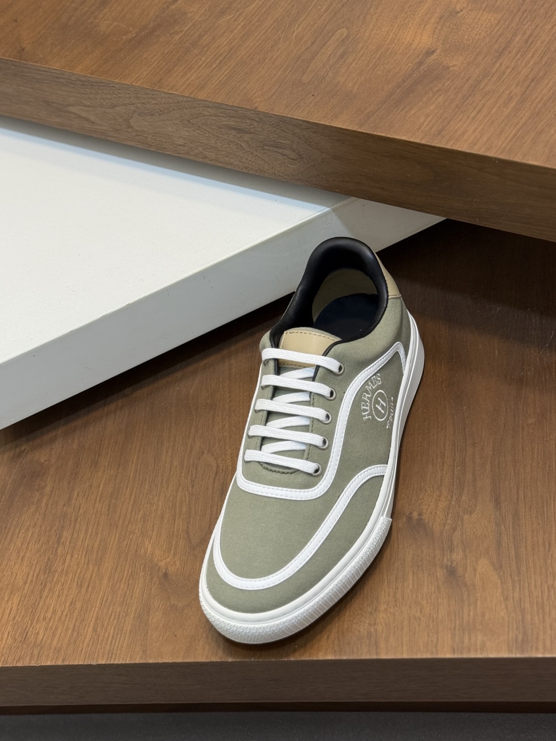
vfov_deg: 34.9
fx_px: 1178
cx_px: 268
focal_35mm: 55
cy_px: 421
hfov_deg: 26.6
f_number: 1.78
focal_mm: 6.76
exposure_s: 1/121
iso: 50
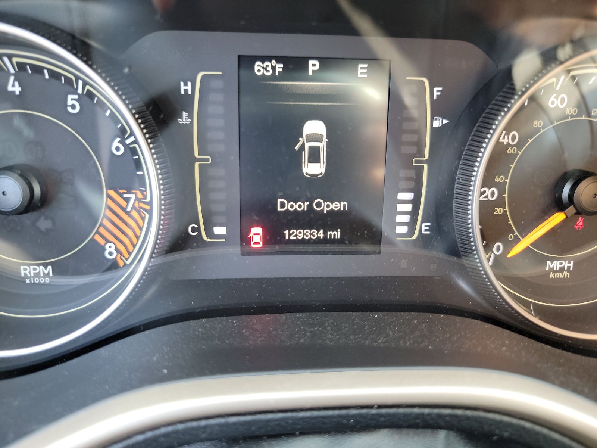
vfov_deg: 56.8
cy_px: 224
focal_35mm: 24
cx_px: 298
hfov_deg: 71.6
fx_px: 414
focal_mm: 6.7
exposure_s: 1/59
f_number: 1.8
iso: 515
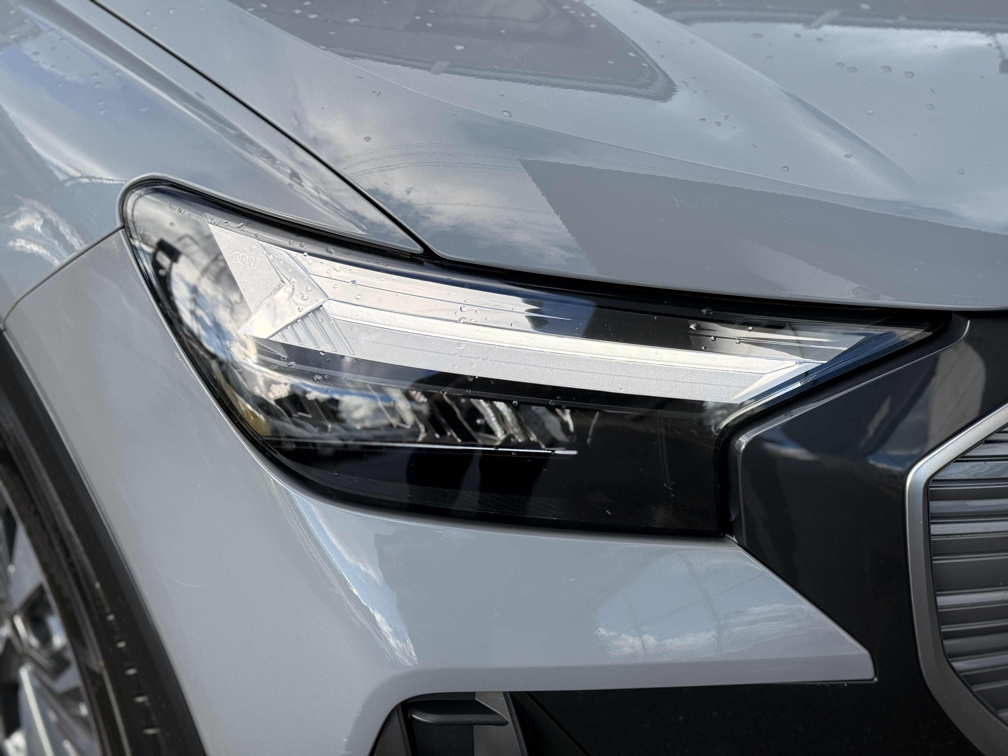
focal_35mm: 48
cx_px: 504
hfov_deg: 39.7
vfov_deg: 30.3
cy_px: 378
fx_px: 1398
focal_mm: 6.76
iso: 64
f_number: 1.78
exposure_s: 1/1575
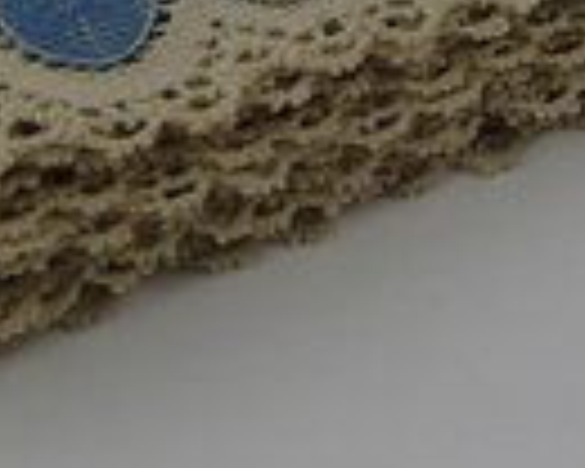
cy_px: -83
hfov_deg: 20.1
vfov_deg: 15.6
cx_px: 362
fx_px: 1645
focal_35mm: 95
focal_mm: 6.64
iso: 100
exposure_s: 1/160
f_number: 4.7
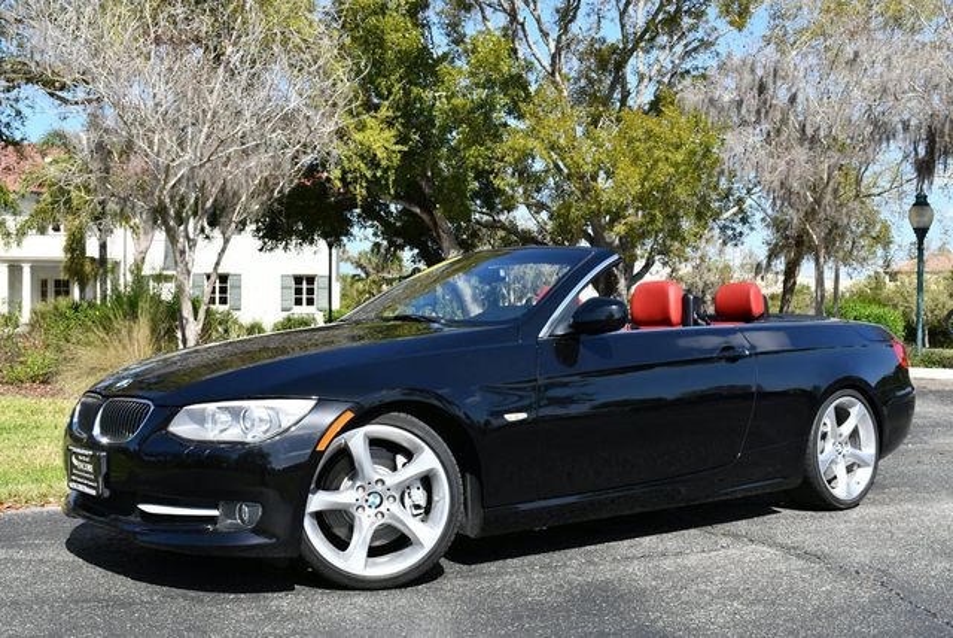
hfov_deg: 44.5
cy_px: 319
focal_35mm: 44
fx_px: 1166
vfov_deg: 30.6
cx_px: 476
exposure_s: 1/250
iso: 125
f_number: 8
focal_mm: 22
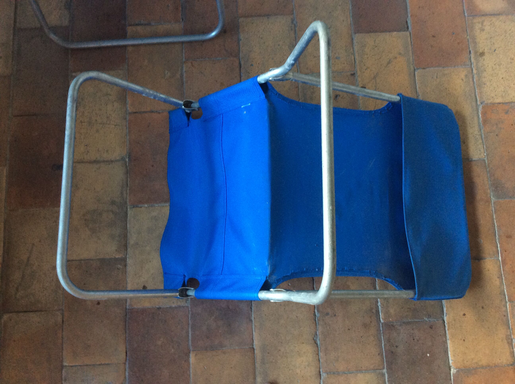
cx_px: 258
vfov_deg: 44.1
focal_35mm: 32
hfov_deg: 56.9
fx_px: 475
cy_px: 192
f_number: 2.4
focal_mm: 3.3
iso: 160
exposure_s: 1/25
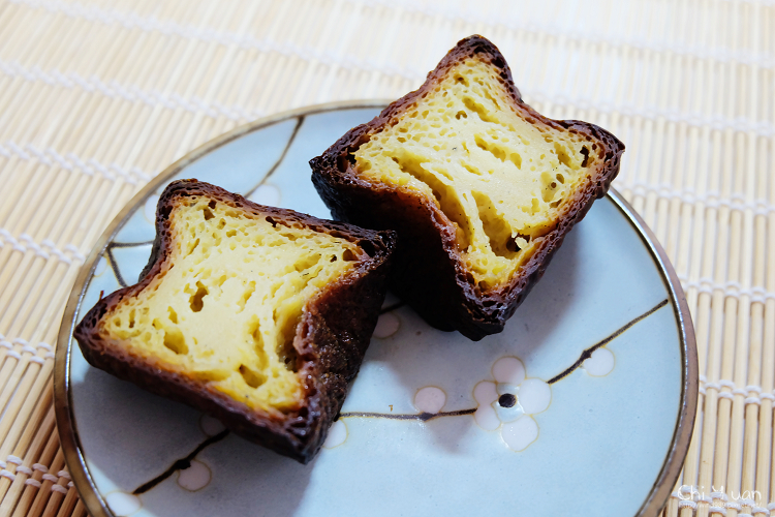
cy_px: 258
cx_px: 388
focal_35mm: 44
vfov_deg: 30.5
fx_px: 947
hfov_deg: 44.5
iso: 1250
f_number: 4.7
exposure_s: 1/30
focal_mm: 29.5
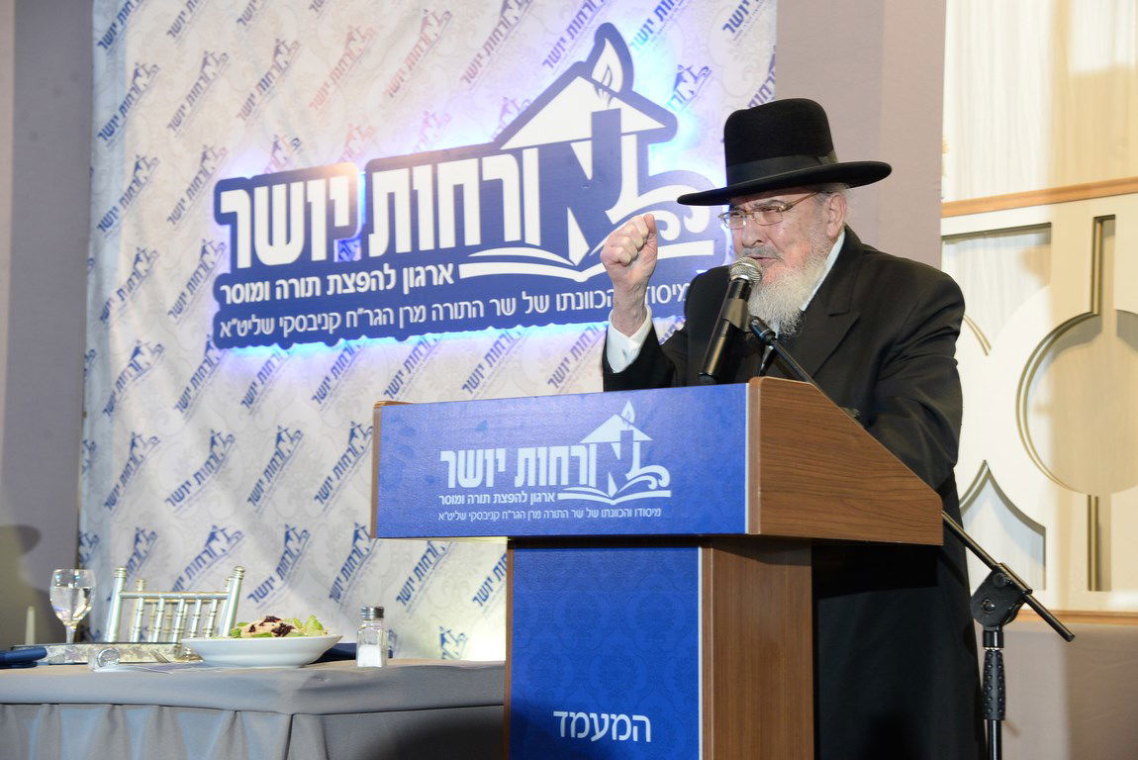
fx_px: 2372
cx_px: 569
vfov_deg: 18.2
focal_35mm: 75
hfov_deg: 27.0
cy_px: 380
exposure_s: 1/80
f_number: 5.6
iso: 1250
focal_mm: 75
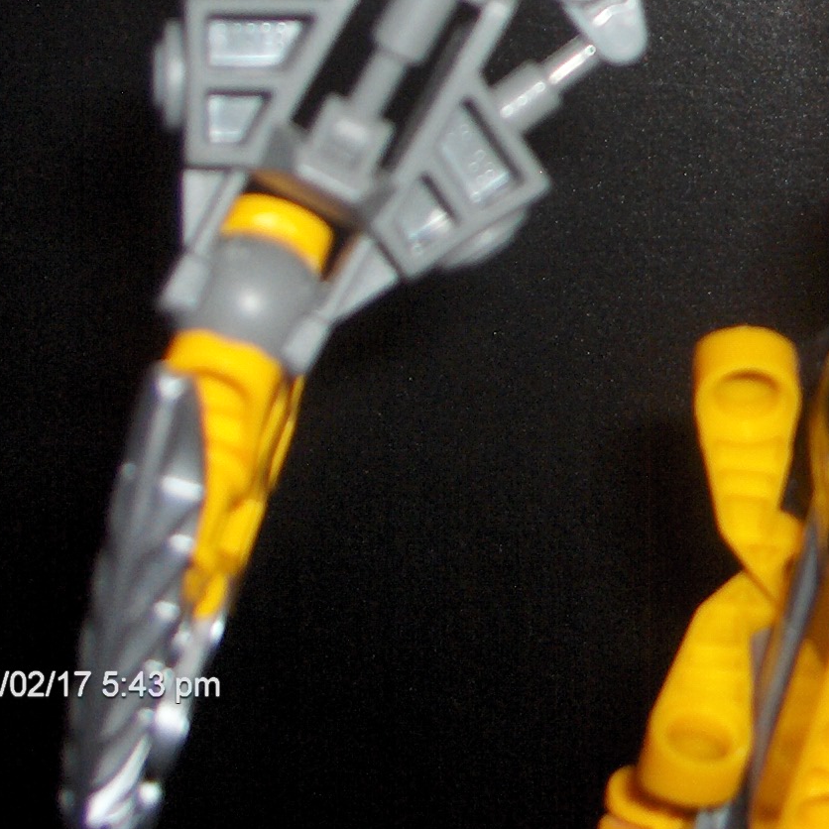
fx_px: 2899
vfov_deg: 15.8
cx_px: 1081
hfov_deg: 15.5
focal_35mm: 107
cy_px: -80
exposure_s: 1/60
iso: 100
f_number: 2.8
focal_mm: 8
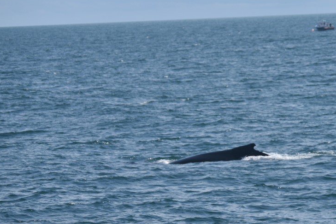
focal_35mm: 289
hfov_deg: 7.1
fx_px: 2697
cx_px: 217
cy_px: 130
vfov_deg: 4.8
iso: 200
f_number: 5.6
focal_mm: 130
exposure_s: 1/1600
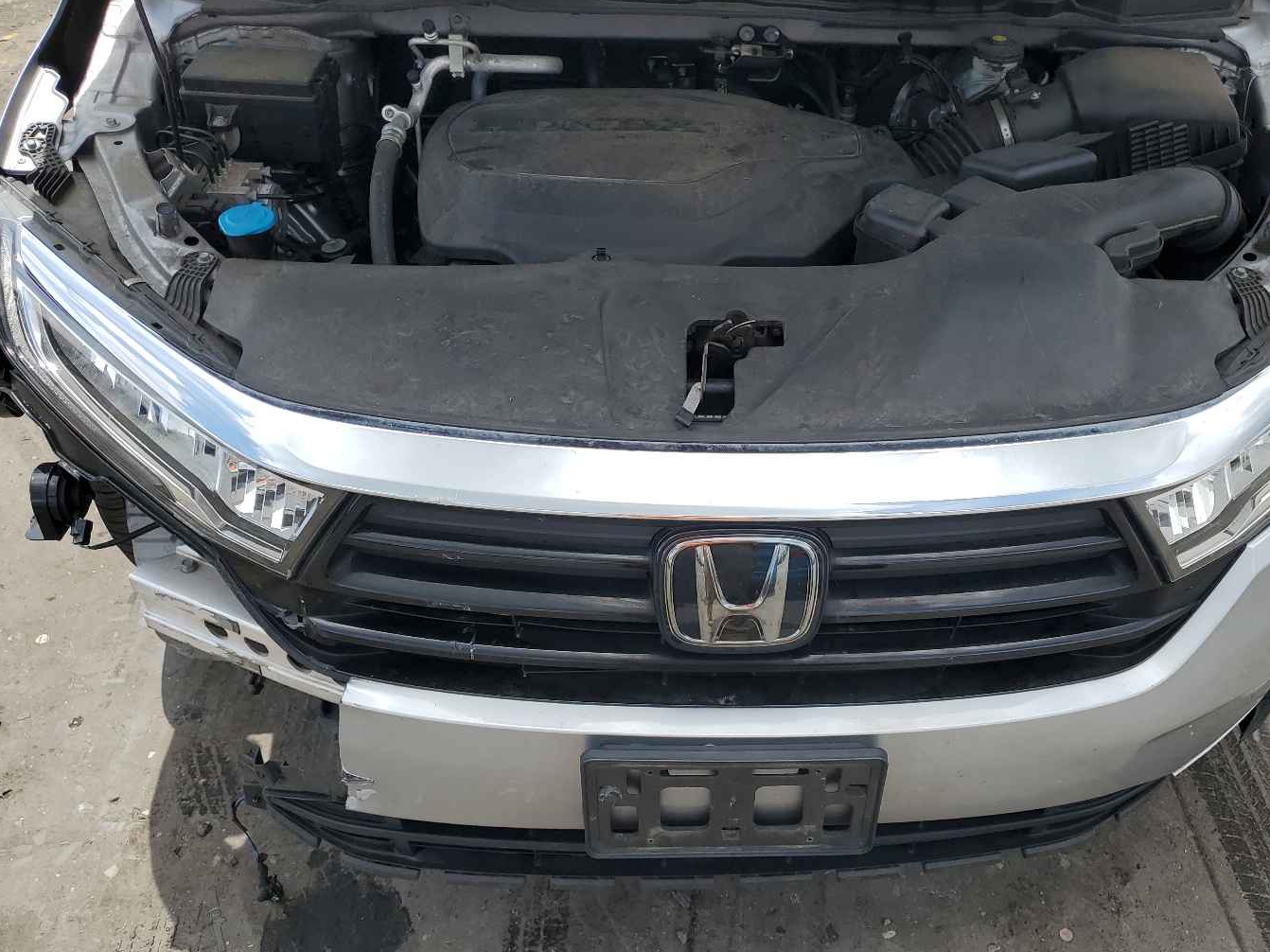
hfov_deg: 58.1
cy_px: 504
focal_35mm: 31
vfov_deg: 45.4
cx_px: 721
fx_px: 1137
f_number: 1.5
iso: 50
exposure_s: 1/2500
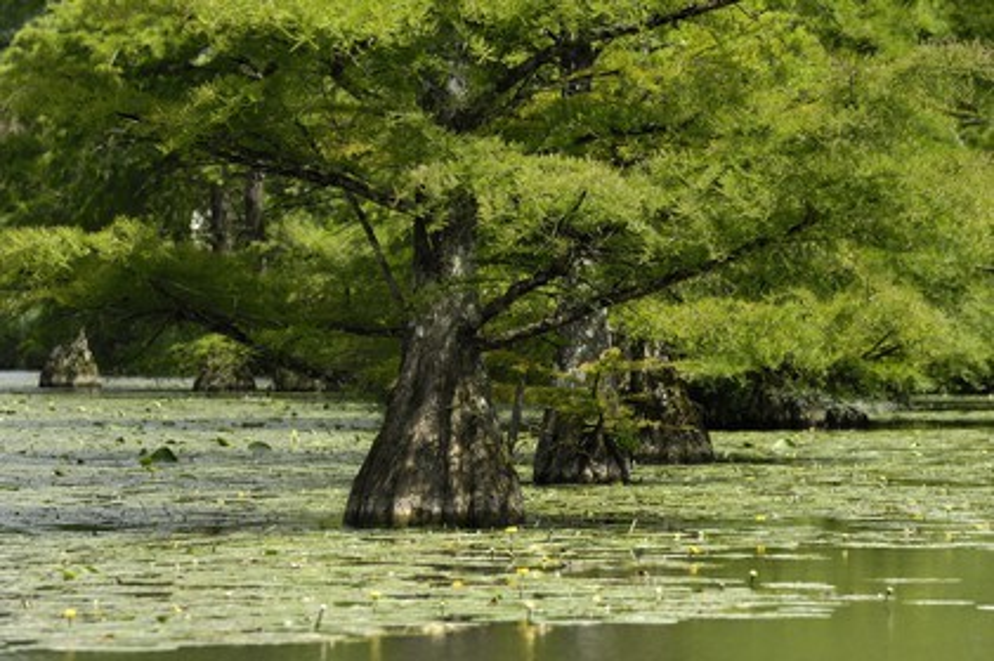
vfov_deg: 4.6
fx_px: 8277
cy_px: 330
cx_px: 497
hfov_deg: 6.9
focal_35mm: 300
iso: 100
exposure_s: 1/160
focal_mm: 200
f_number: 6
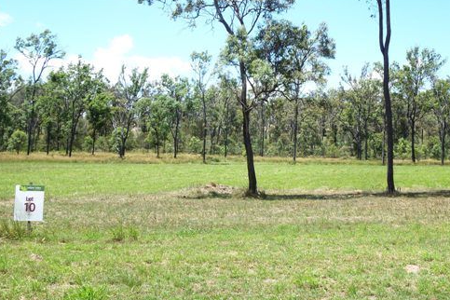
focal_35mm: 51
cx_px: 293
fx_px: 637
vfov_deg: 26.4
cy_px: 113
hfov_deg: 38.5
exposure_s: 1/1000
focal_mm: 6.7
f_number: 3.7
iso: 80
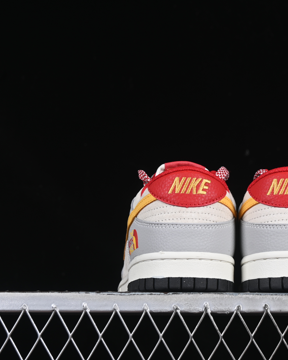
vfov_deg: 18.1
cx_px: 243
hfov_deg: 14.4
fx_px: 1129
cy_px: 180
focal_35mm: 106
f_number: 8
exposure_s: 1/80
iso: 160
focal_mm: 50
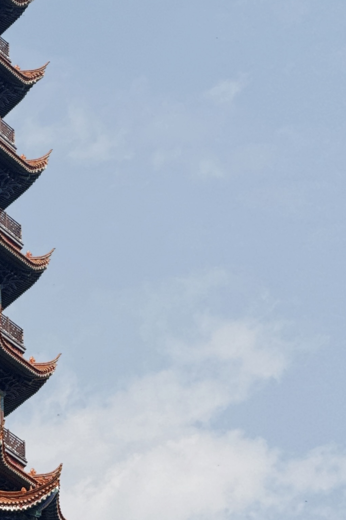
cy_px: 65
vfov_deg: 6.5
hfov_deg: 4.3
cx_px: -85
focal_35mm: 316
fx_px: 4556
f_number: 2.8
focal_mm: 15.66
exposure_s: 1/1294
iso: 50
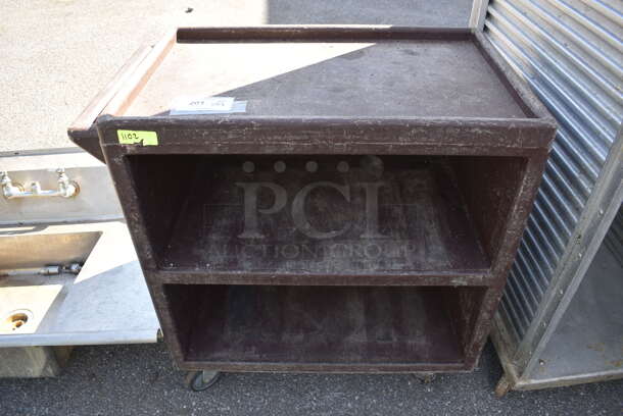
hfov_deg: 67.3
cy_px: 208
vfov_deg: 48.0
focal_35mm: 27
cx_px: 312
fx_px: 468
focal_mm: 18
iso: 200
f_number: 5.6
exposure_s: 1/125
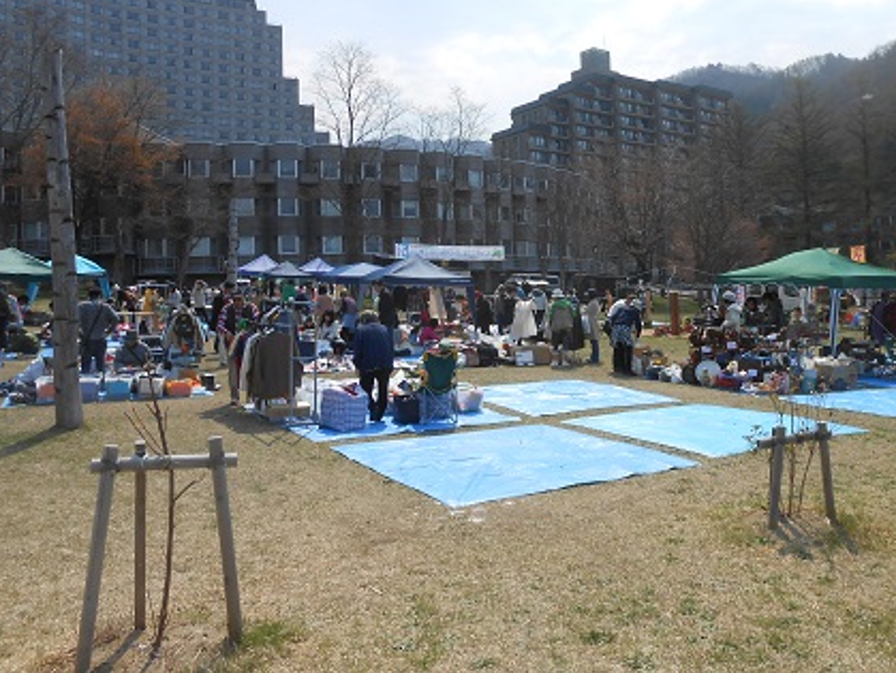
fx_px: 803
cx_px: 505
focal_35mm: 31
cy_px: 275
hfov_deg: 58.1
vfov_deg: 45.3
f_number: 3.5
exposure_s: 1/1000
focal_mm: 4.6
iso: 80
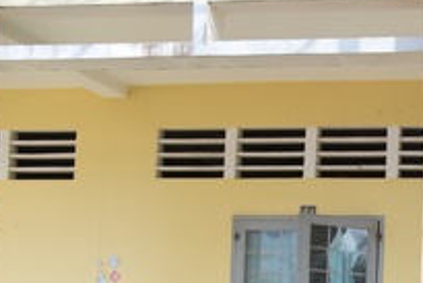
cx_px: 656
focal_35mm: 76
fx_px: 894
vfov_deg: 16.6
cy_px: 404
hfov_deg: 21.7
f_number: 5.6
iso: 200
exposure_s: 1/200
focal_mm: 24
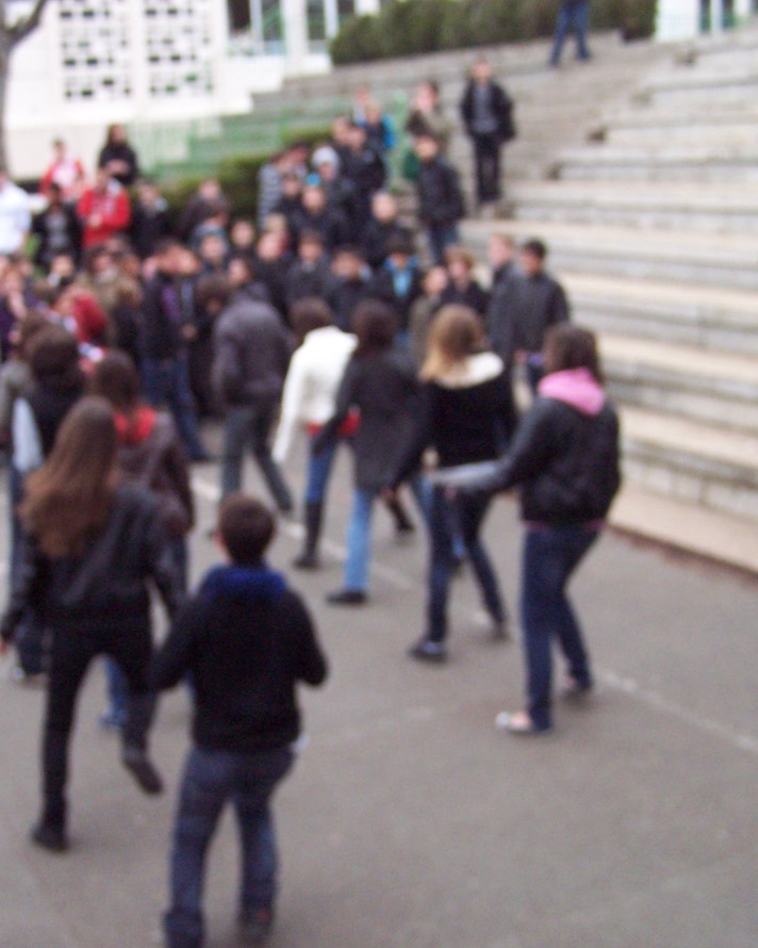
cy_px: 478
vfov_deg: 37.3
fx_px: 1402
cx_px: 307
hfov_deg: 30.2
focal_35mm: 50
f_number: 2.8
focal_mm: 6.3
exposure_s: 1/125
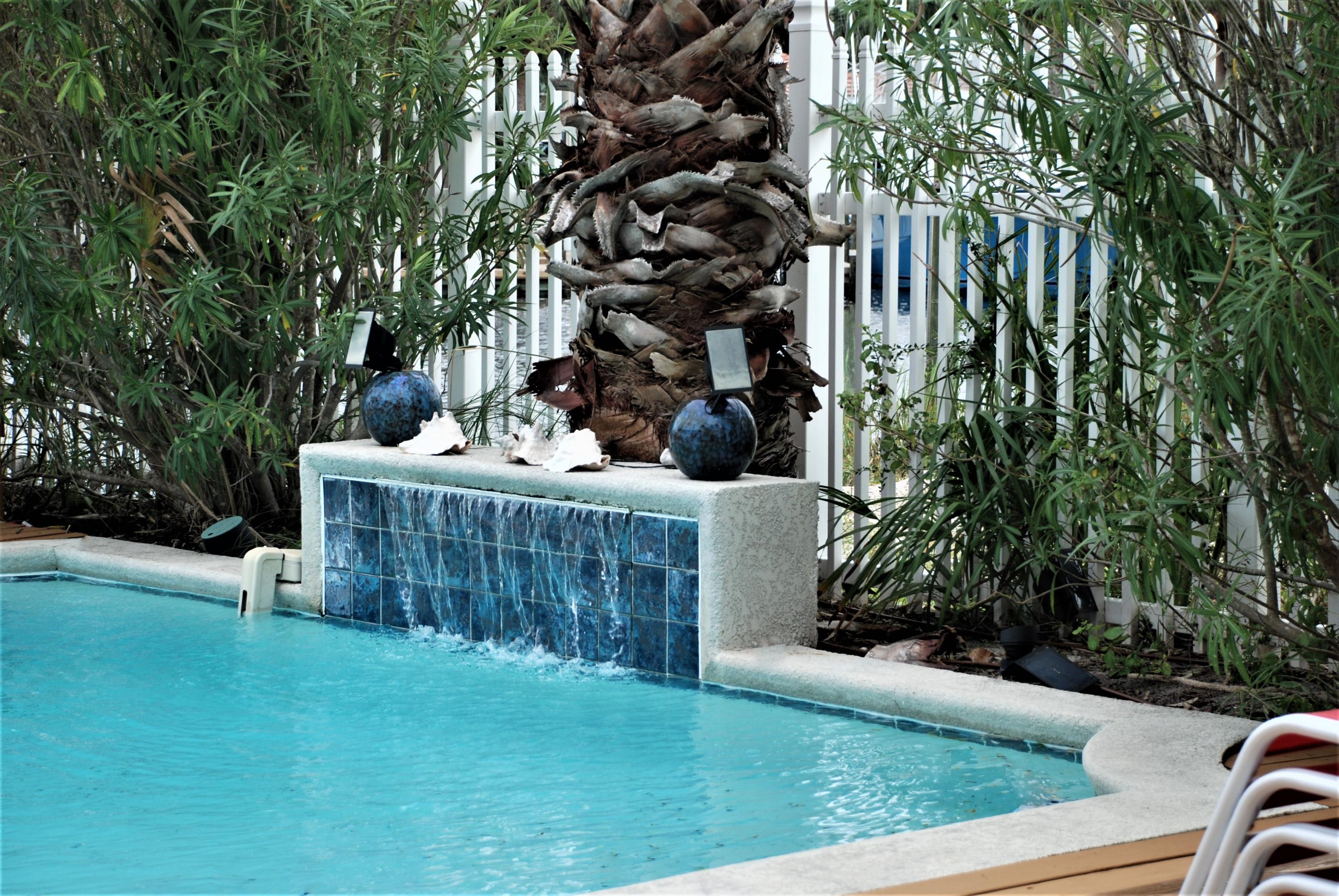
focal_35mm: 87
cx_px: 670
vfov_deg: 15.8
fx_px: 3240
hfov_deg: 23.4
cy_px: 448
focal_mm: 58
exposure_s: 1/400
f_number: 5.3
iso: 200
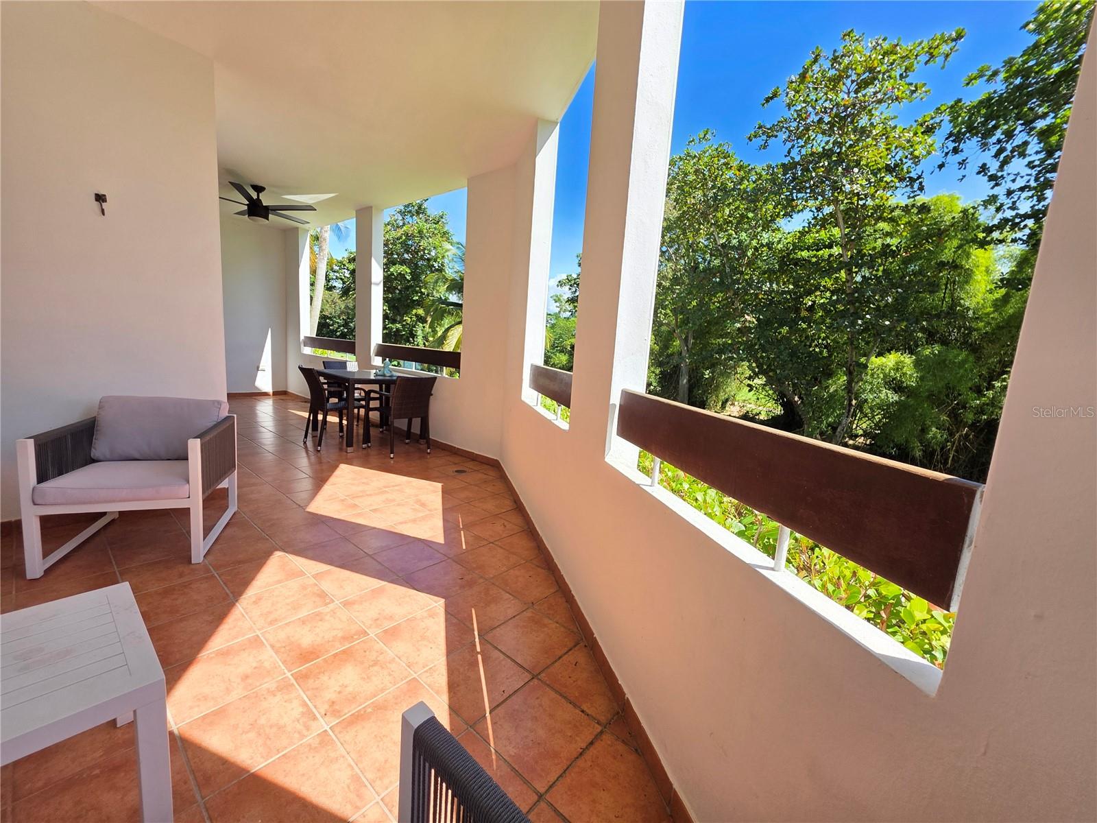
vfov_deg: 89.9
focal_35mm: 13
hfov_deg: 106.2
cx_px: 548
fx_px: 412
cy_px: 412
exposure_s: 1/761
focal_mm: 2.2
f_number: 1.9
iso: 40
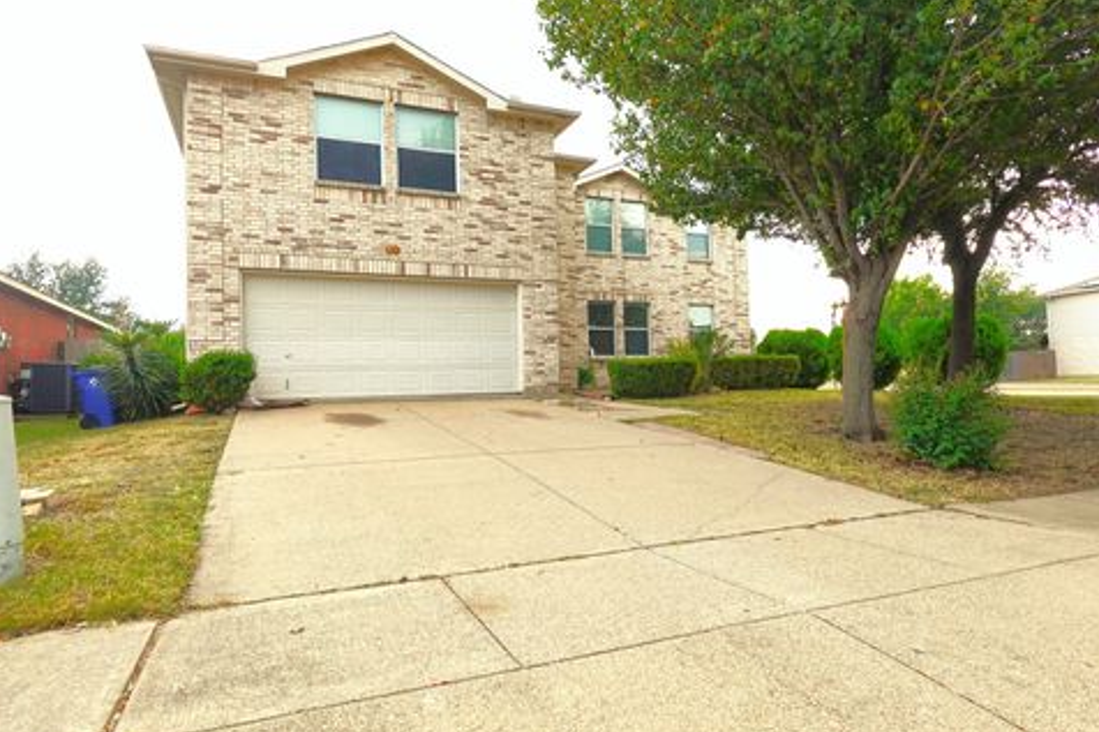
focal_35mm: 21
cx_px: 533
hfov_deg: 81.2
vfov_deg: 59.5
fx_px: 641
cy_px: 371
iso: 125
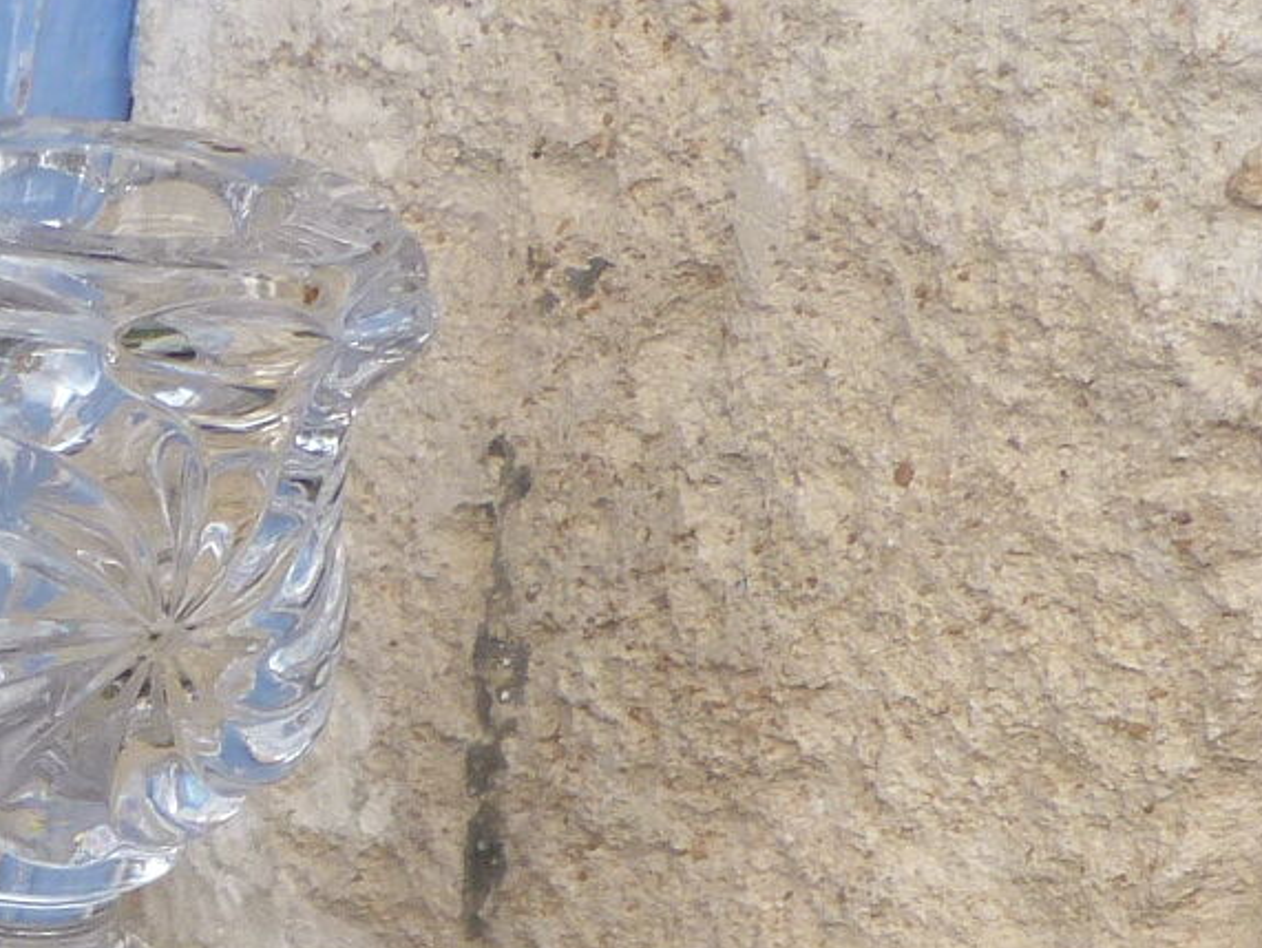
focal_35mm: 112
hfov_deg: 15.4
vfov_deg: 12.3
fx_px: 4086
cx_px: -922
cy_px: 1591
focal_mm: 4.5
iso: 80
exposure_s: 1/125
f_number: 4
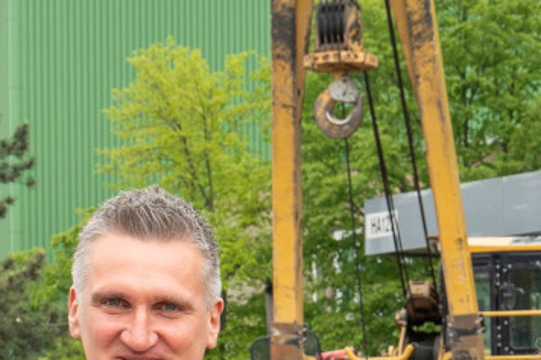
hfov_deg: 12.1
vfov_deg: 8.2
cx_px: 808
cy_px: 617
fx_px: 2433
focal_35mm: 162
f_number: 8
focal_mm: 36
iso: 250
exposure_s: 1/200
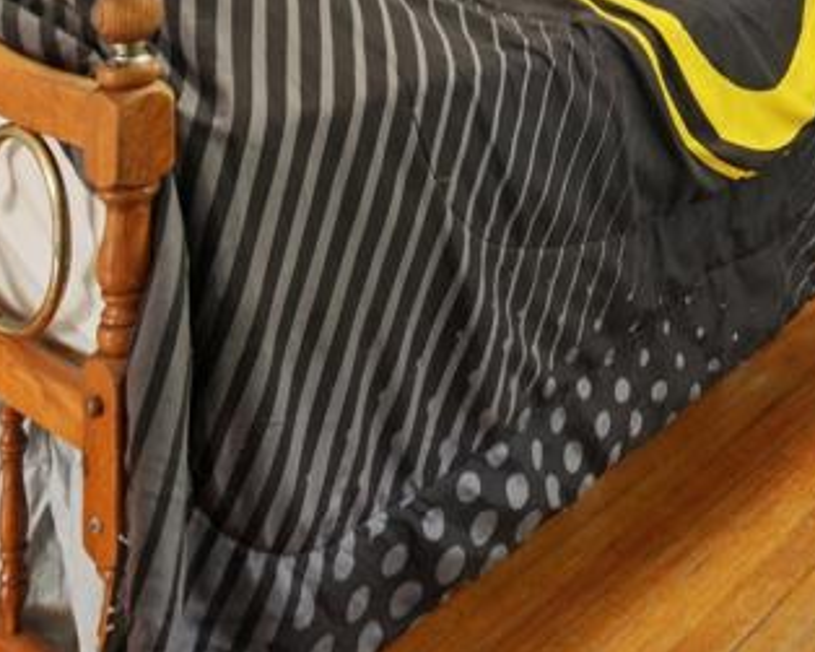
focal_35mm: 49
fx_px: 1182
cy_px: -203
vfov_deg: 26.1
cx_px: 729
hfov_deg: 35.8
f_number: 8
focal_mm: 16
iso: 400
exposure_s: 1
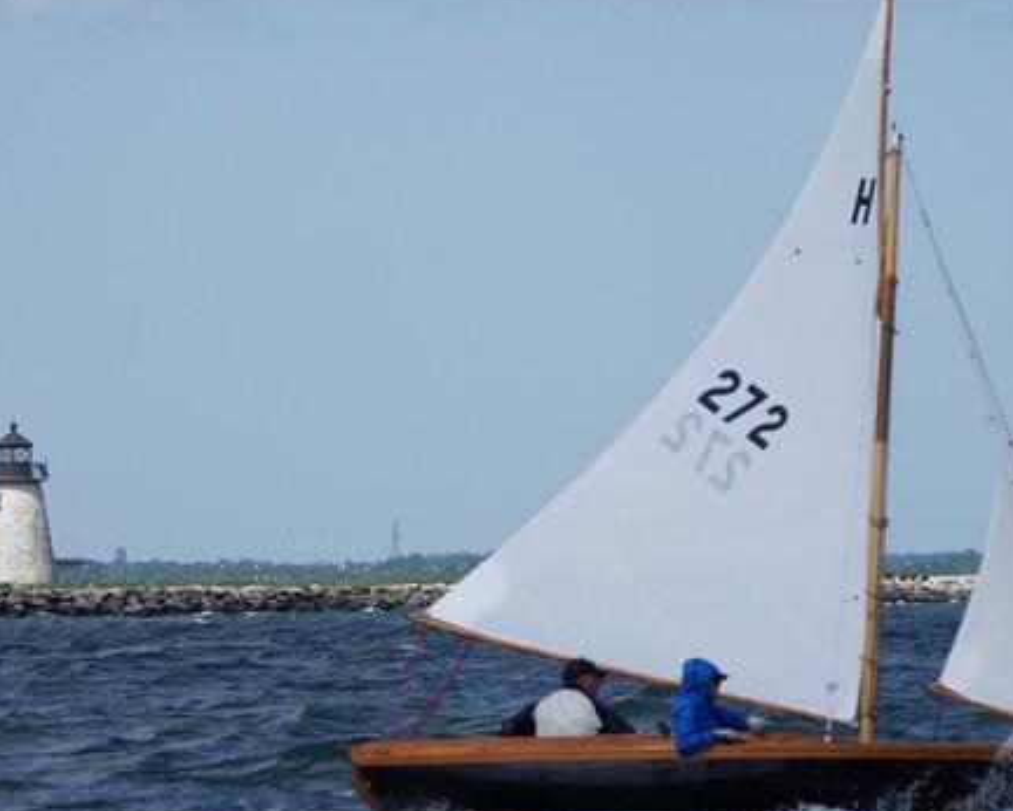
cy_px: 421
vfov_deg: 3.0
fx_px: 15627
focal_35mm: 521
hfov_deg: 3.7
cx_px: 464
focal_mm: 200
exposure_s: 1/1600
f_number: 5.6
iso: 160
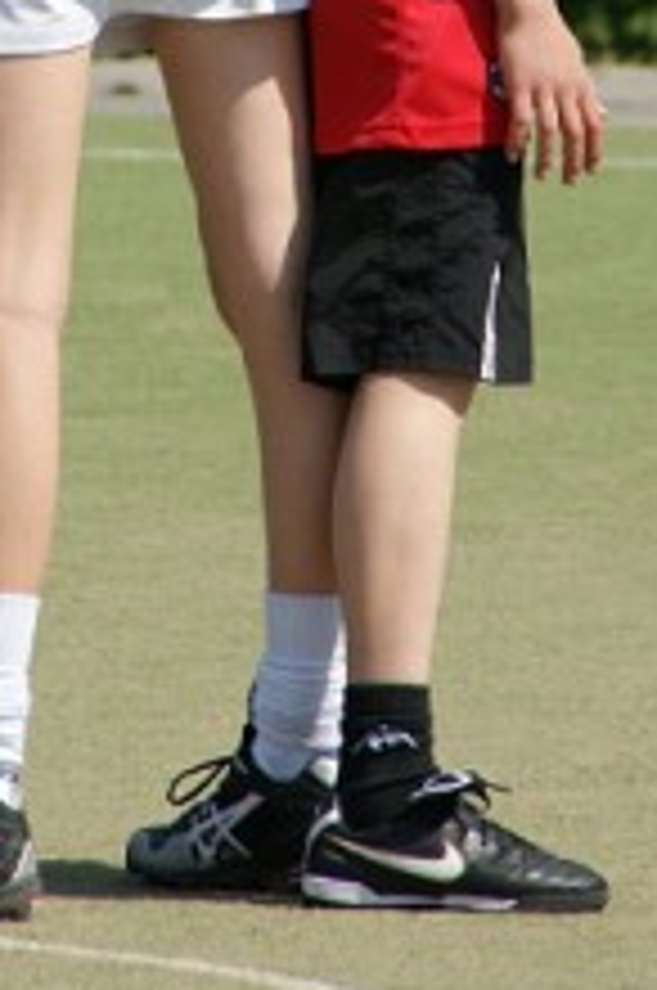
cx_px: 214
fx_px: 28064
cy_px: -266
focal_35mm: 1022
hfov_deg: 1.3
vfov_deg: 2.0
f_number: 9
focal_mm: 250
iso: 200
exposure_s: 1/400
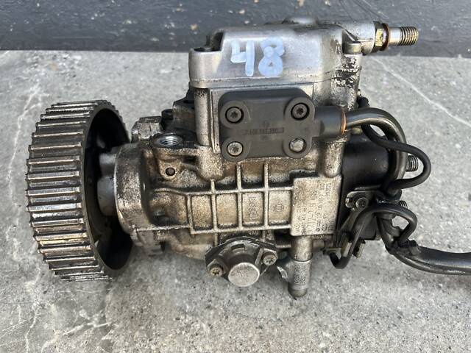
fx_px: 354
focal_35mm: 26
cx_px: 236
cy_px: 176
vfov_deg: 53.1
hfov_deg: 67.3
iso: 32
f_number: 1.6
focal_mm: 5.1
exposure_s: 1/122
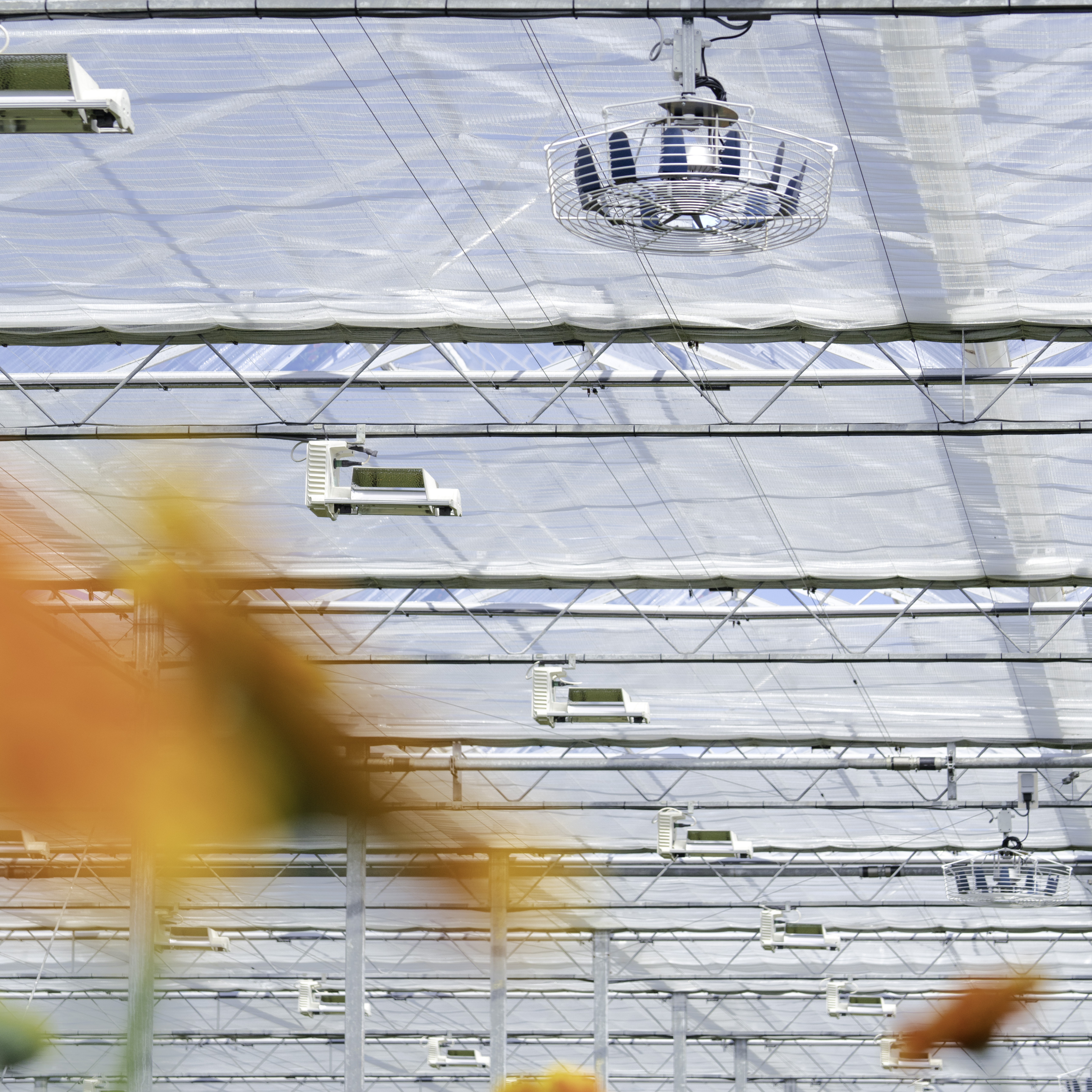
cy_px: 538
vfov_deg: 14.5
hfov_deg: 14.5
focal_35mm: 120
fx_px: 4283
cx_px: 539
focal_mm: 91
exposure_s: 1/1600
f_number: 6.3
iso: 320
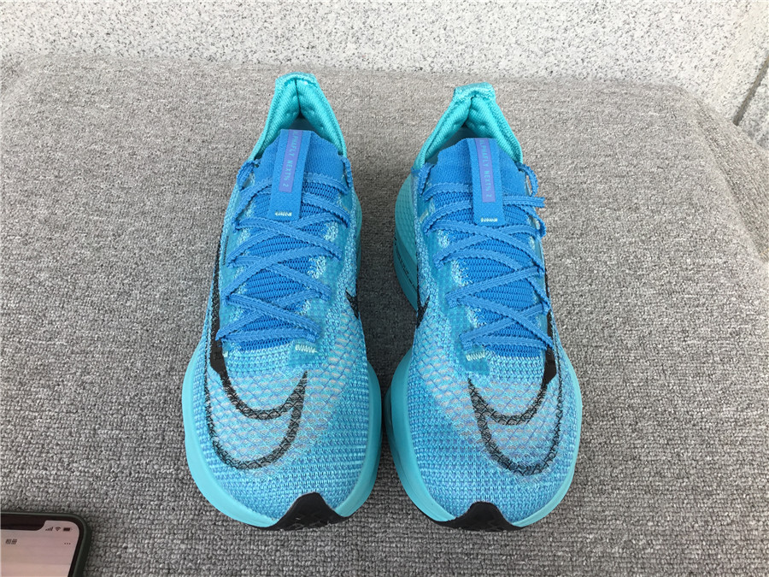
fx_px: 689
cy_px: 288
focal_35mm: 31
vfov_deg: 45.4
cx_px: 384
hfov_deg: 58.4
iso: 25
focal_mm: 3.3
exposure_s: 1/119
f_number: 2.4
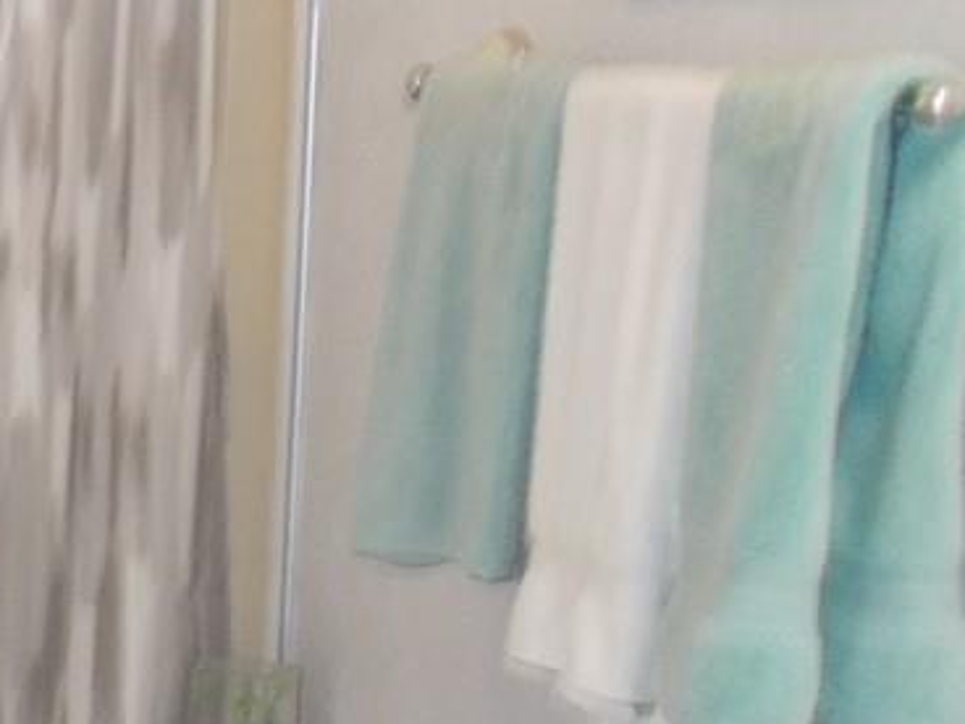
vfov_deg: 13.0
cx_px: -357
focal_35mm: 113
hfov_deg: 16.3
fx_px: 3150
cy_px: 669
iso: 200
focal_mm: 4.6
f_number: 3.2
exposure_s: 1/25
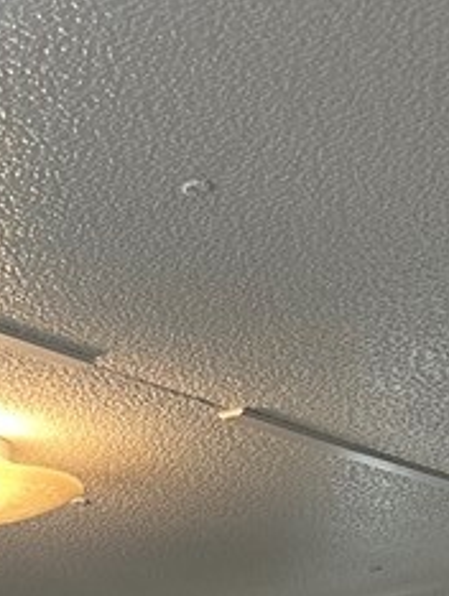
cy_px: 1088
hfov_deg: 13.9
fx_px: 1813
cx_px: 3
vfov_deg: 15.8
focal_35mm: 105
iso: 160
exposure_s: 1/60
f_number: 1.78
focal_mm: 6.86
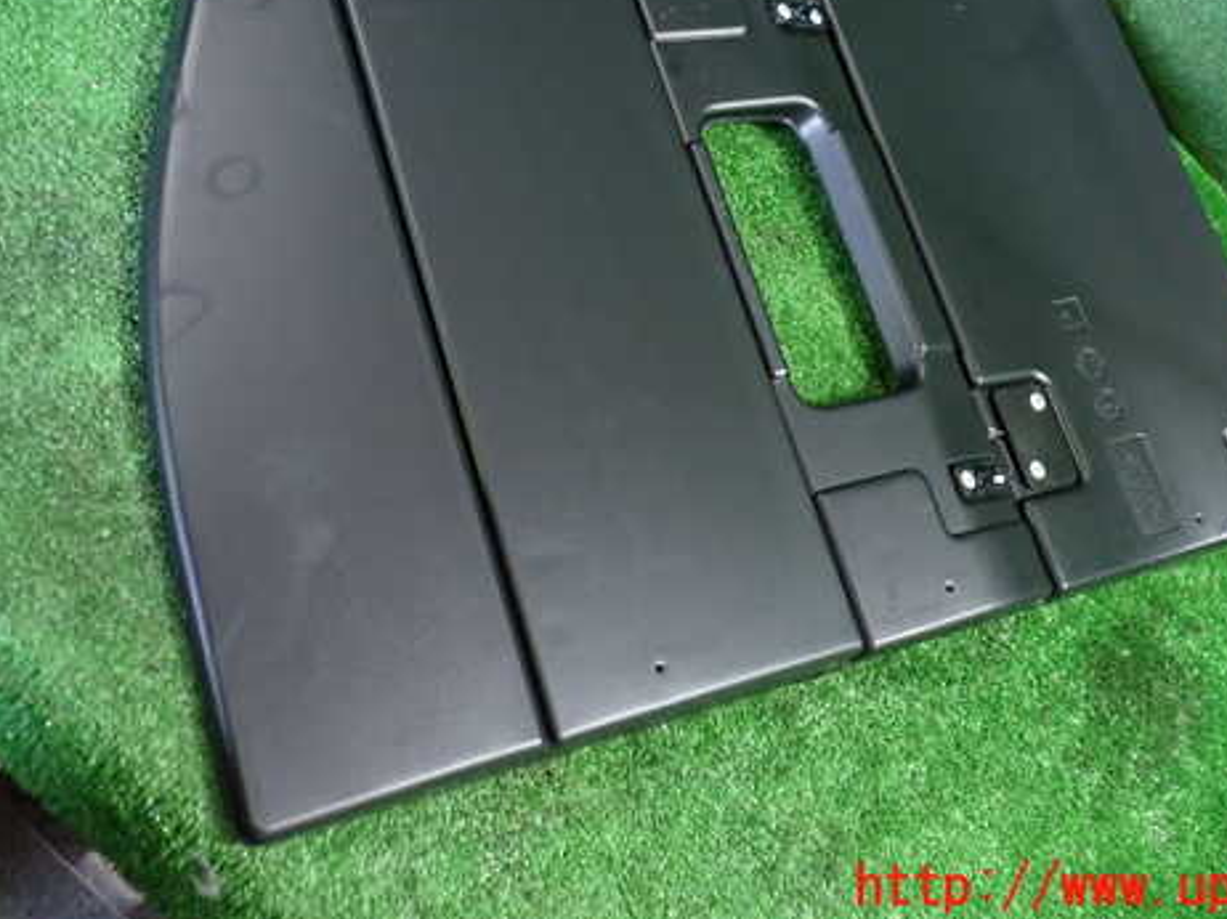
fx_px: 1382
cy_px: 324
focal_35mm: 39
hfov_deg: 47.8
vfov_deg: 36.5
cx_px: 659
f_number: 2.3
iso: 400
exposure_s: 1/30
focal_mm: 5.4
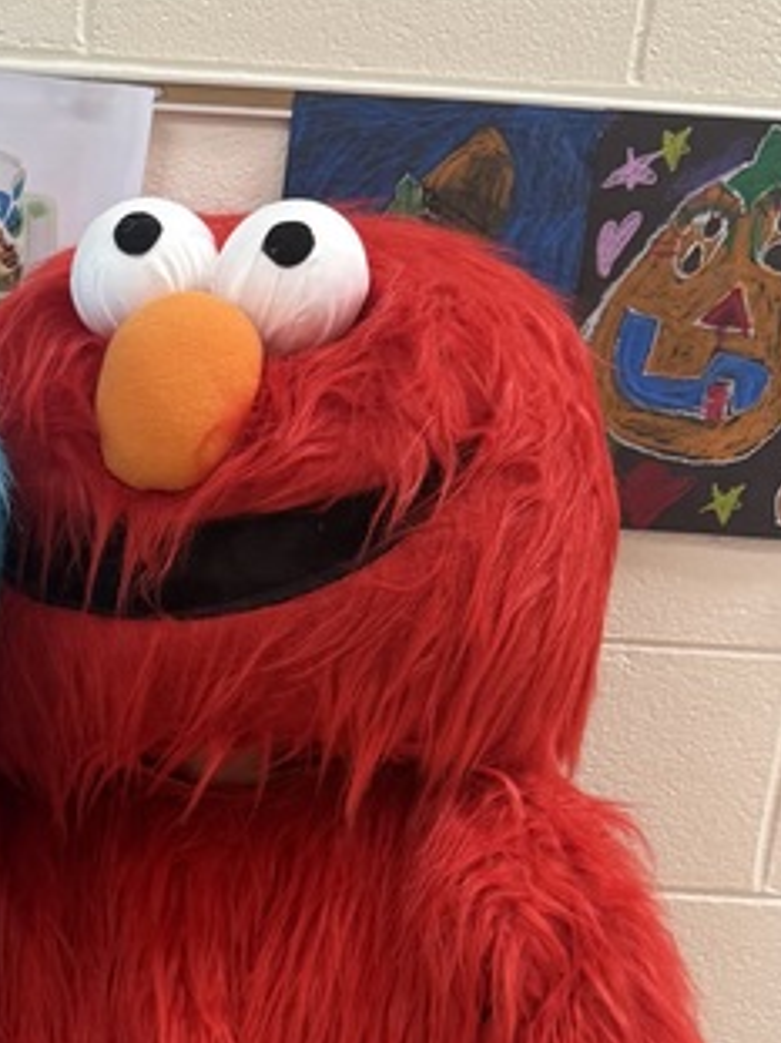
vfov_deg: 23.9
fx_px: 2378
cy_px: 969
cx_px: -124
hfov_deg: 17.8
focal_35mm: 79
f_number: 1.78
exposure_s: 1/60
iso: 160
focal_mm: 6.76
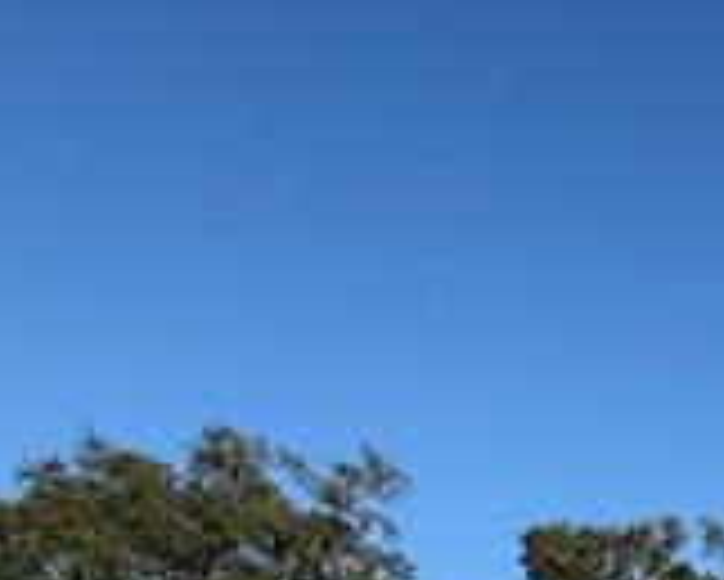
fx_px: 1394
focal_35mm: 65
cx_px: 994
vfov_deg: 17.7
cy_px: 1111
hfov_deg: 24.5
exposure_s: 1/2506
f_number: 2.2
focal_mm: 2.22
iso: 50
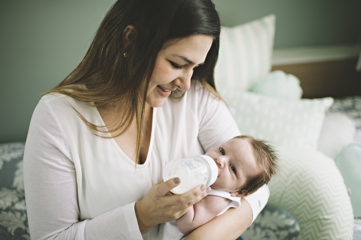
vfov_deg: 37.8
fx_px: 351
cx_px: 180
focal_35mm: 35
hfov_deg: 54.5
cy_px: 120
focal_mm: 35
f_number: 1.8
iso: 640
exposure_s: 1/200
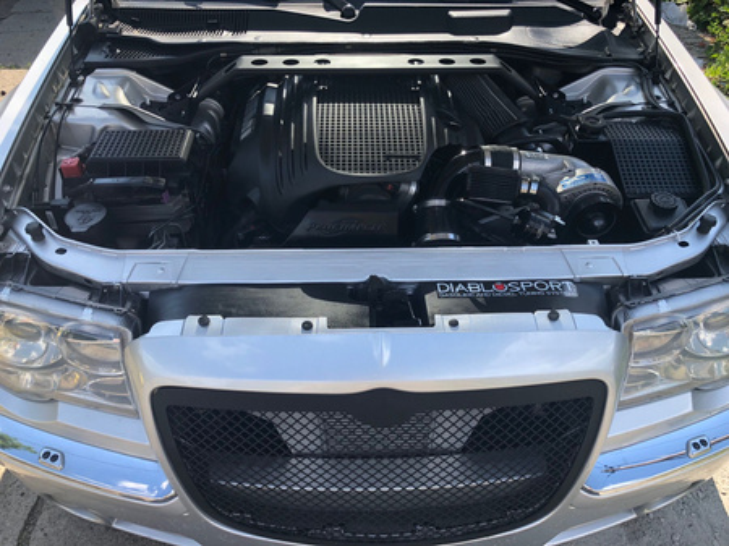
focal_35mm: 28
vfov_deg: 49.7
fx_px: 589
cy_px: 273
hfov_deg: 63.5
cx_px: 364
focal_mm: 4
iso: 20
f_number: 1.8
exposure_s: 1/571
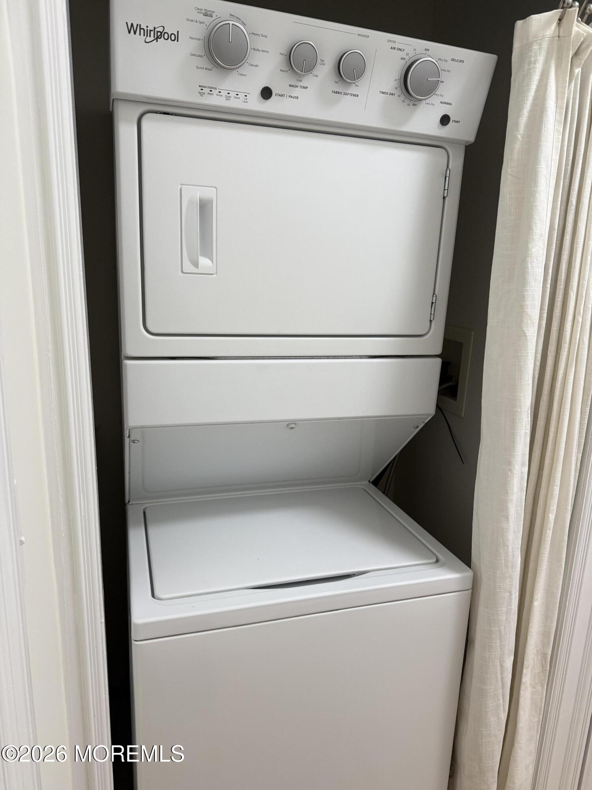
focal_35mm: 24
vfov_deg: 71.6
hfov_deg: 56.8
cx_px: 296
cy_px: 395
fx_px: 547
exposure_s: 1/120
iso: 200
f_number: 1.78
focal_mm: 6.76
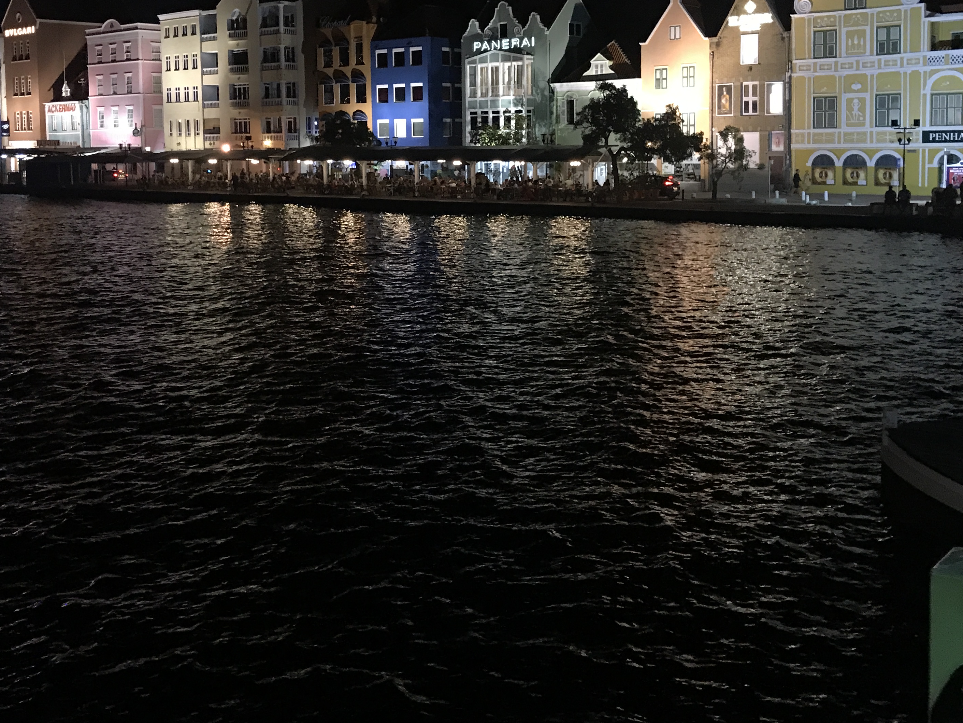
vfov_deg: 35.5
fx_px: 1113
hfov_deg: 46.8
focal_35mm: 40
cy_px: 219
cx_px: 456
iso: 100
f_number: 1.8
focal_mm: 3.99
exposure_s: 1/11
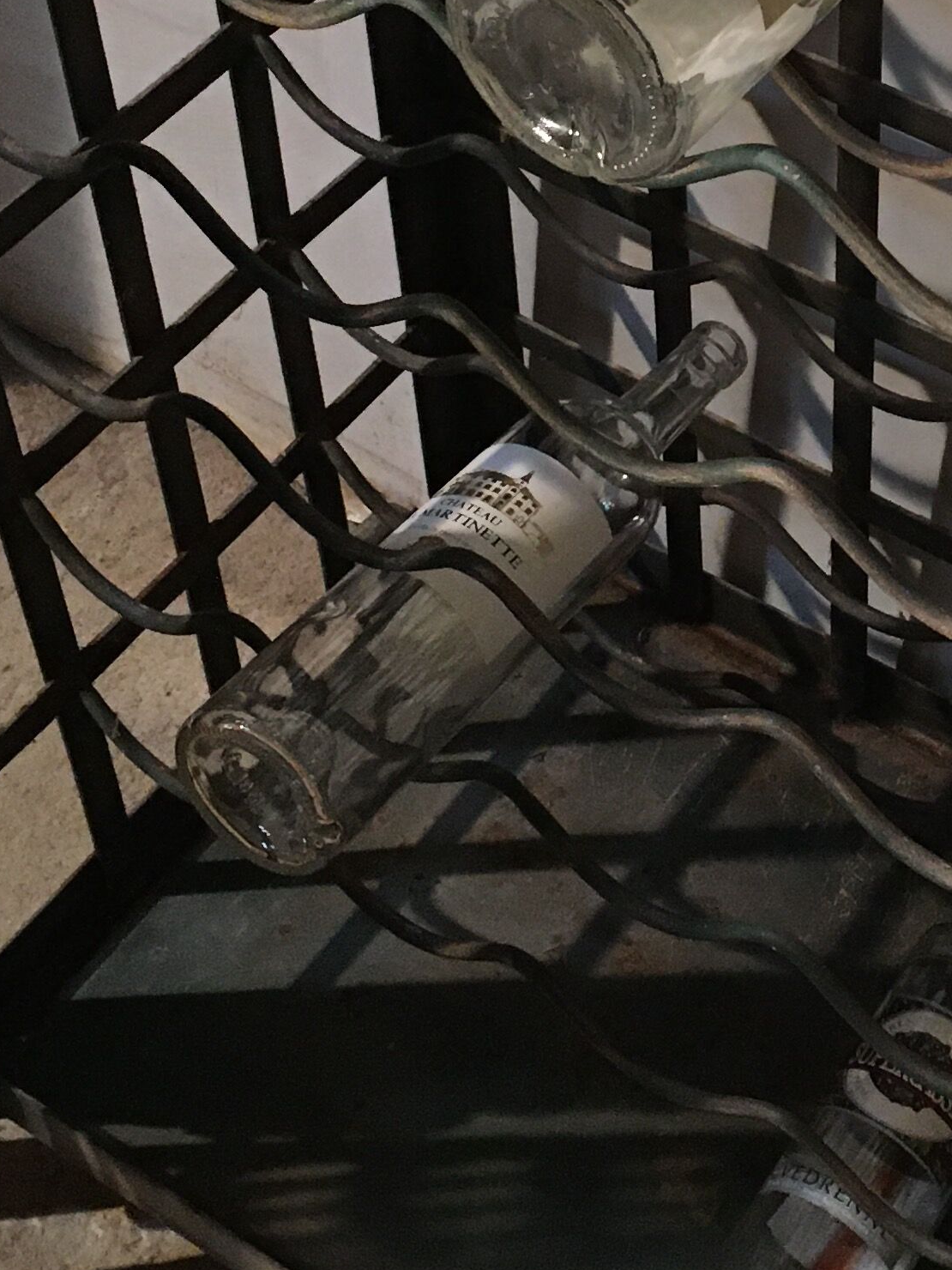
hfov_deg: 18.3
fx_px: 2897
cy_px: 141
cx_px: 904
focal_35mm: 79
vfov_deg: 24.1
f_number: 2.2
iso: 200
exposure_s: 1/25
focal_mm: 4.15
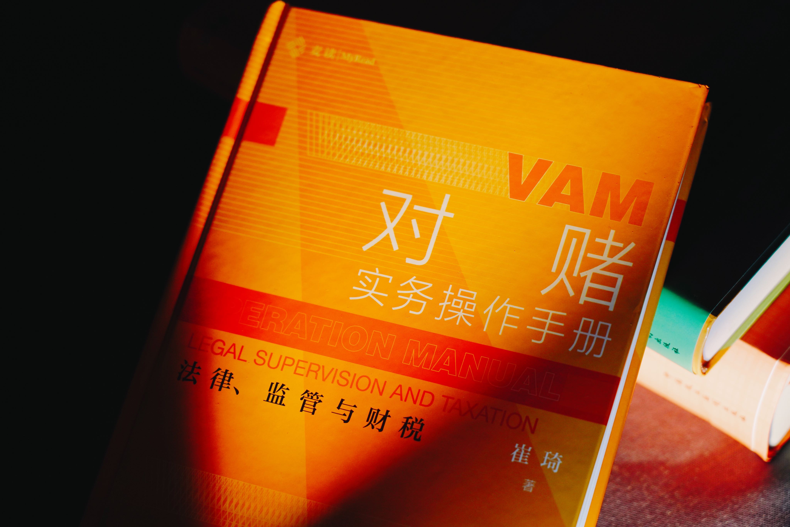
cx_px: 395
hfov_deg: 19.5
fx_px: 2304
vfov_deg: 13.0
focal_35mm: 105
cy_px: 264
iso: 1000
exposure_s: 1/40
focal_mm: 105
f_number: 5
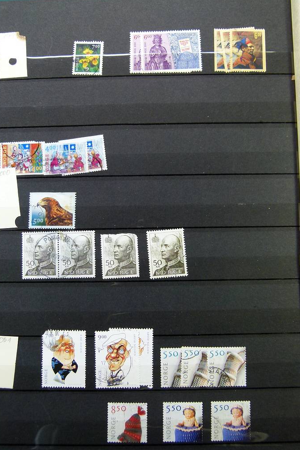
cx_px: 144
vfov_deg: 48.5
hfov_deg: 33.4
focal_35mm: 40
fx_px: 500
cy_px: 224
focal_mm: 6.8
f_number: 3.1
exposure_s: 1/60
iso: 125
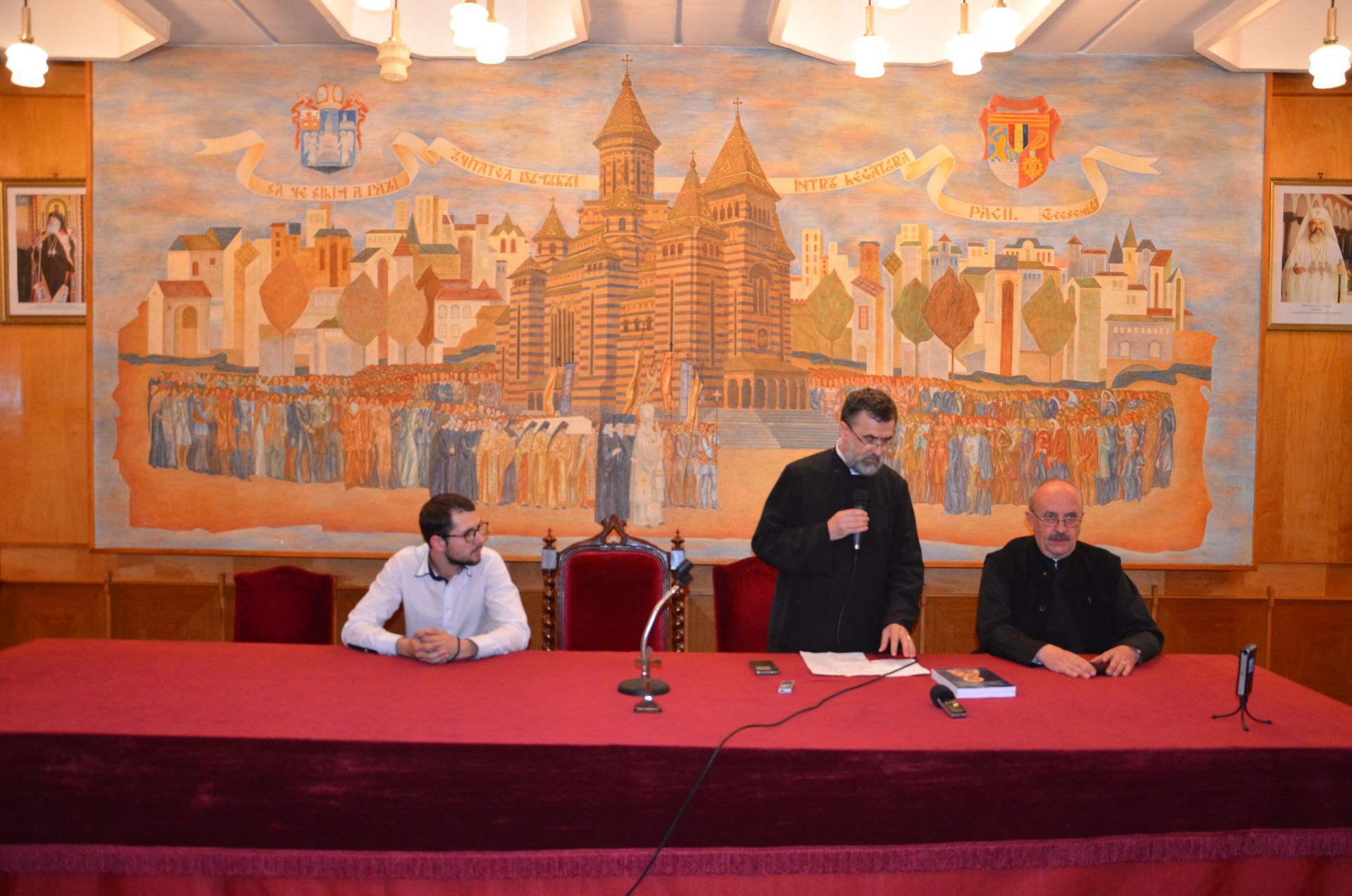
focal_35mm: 27
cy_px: 448
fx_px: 1012
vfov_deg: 47.7
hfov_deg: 67.5
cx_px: 676
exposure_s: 1/60
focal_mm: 18
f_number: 3.5
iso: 800
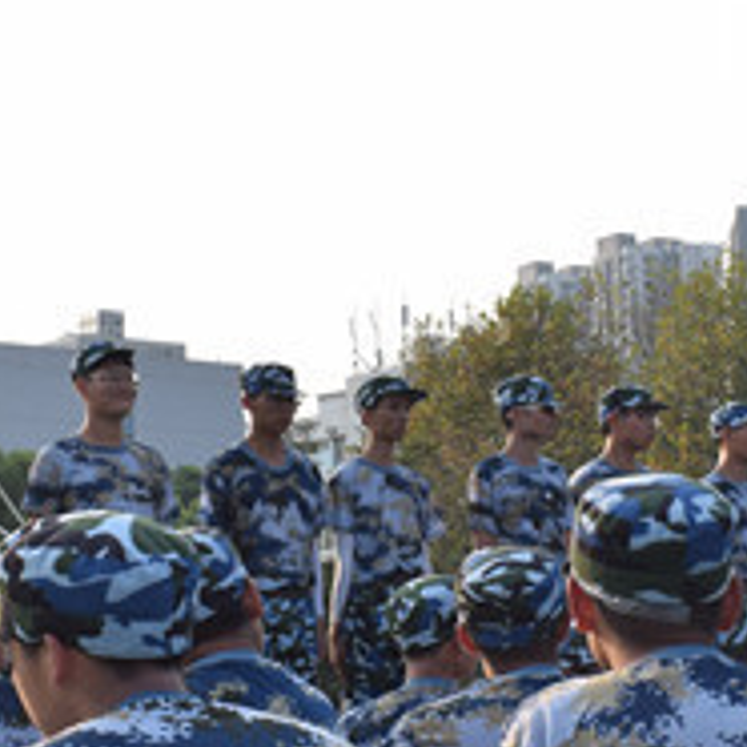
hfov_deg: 18.4
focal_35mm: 94
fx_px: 2304
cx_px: 361
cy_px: 562
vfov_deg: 18.3
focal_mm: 23
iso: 250
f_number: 8
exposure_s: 1/250
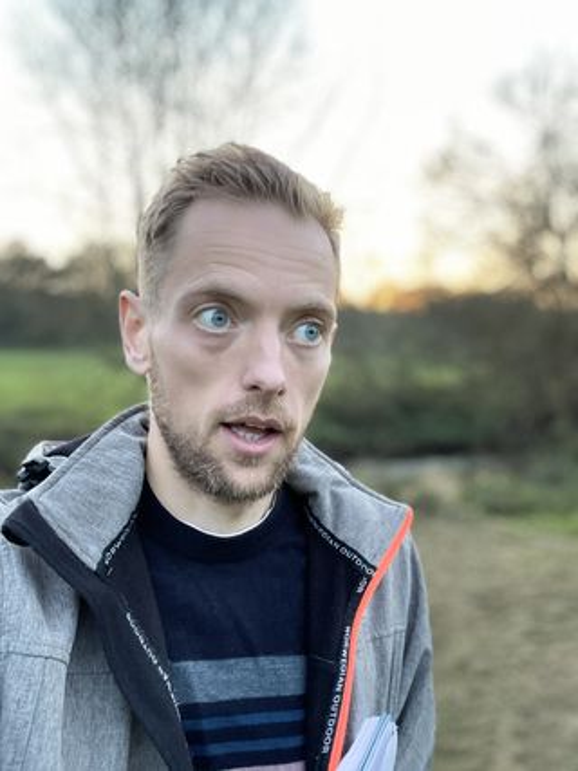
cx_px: 289
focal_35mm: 30
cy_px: 386
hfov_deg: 46.8
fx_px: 668
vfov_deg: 60.0
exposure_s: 1/60
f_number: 2.2
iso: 250
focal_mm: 2.71
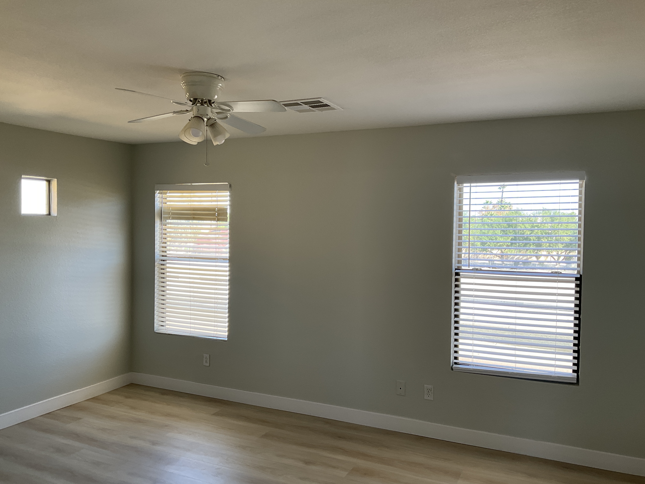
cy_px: 242
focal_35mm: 29
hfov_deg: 61.7
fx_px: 540
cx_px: 322
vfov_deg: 48.2
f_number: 1.8
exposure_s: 1/122
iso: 32
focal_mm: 3
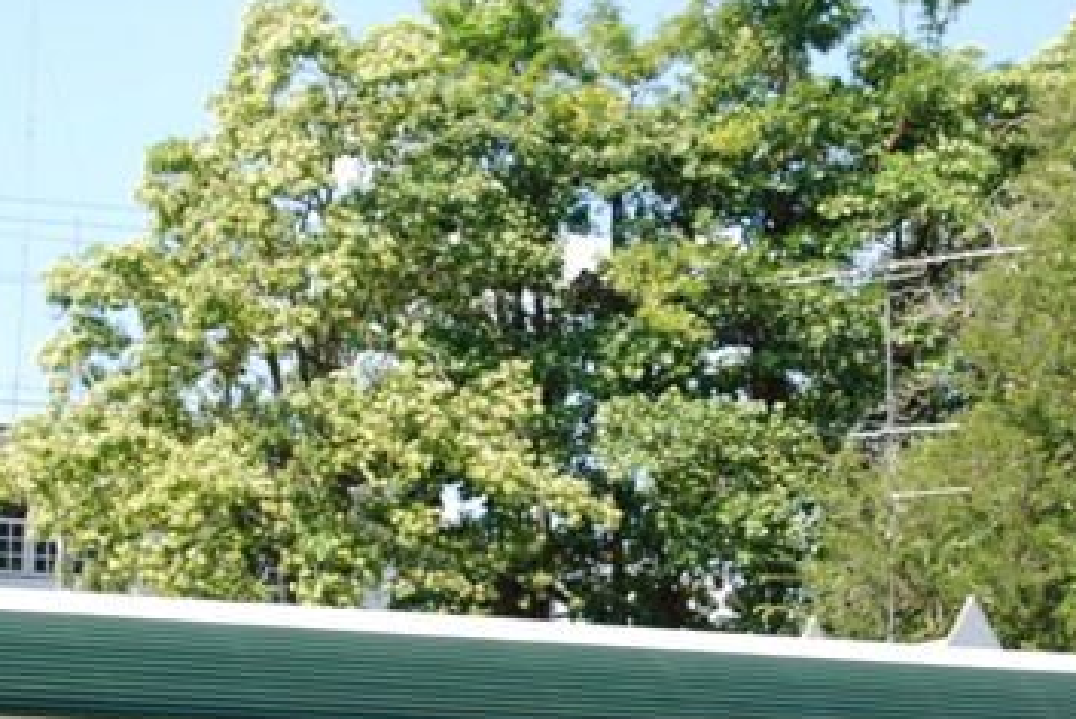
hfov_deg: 15.1
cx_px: 582
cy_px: 530
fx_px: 4068
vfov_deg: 10.1
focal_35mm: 136
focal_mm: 50
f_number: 7.1
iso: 100
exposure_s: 1/125
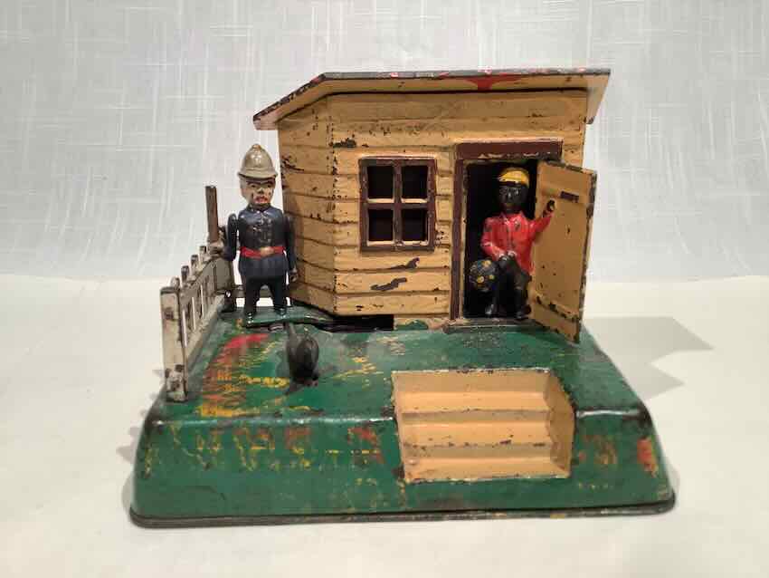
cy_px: 289
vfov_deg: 45.5
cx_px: 384
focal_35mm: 31
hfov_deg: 58.3
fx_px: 689
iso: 125
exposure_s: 1/60
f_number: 2.4
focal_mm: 3.3
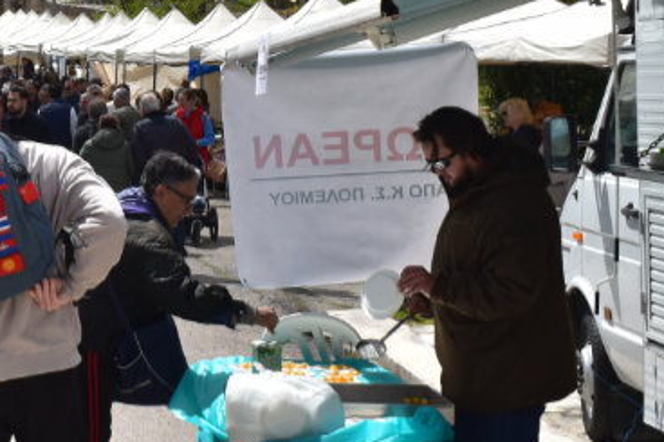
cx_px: -49
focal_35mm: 104
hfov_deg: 18.9
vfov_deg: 13.0
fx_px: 1924
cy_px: 57
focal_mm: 25
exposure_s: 1/500
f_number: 11
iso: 220
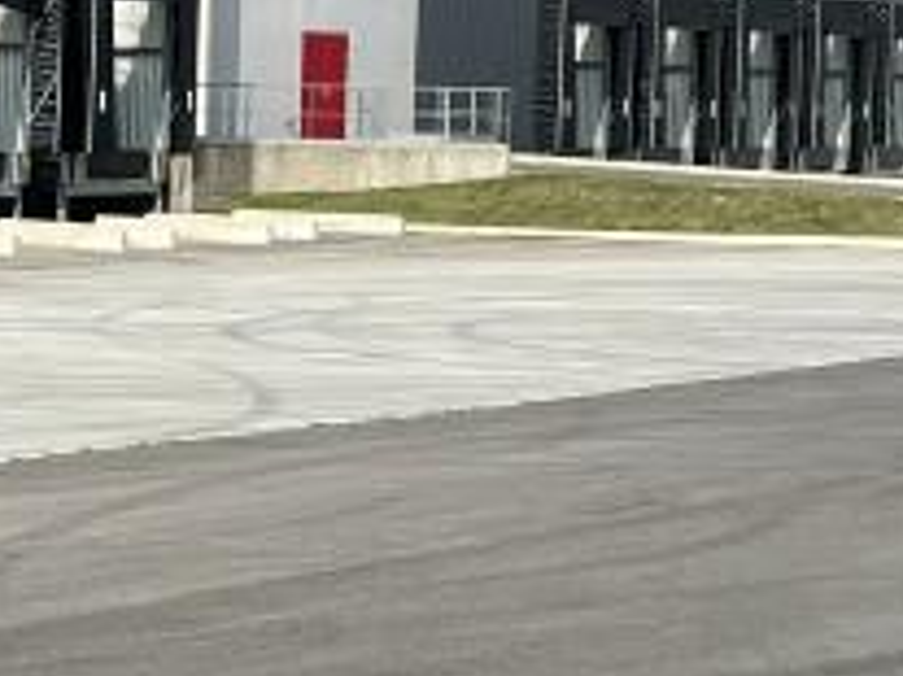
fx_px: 4197
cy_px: 336
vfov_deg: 9.2
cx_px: -257
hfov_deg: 11.9
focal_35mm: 161
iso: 32
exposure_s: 1/4000
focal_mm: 4.2
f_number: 1.6
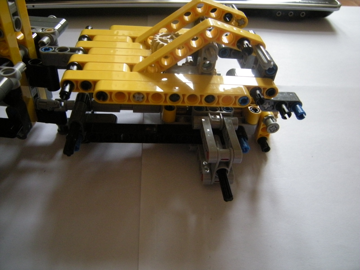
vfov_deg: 49.7
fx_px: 291
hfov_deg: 63.4
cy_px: 135
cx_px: 180
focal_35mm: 28
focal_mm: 4.7
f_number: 2.8
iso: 400
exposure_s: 1/57.7
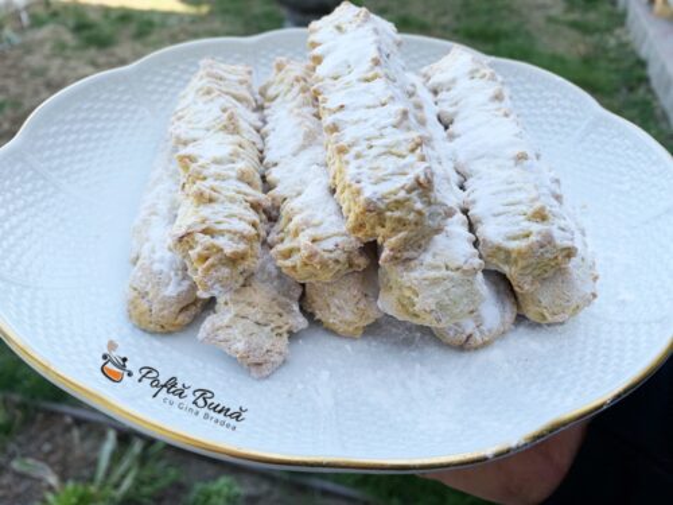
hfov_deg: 67.3
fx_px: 505
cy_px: 252
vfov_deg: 53.1
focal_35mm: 26
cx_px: 336
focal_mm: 4.25
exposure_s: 1/270
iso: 25
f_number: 1.8
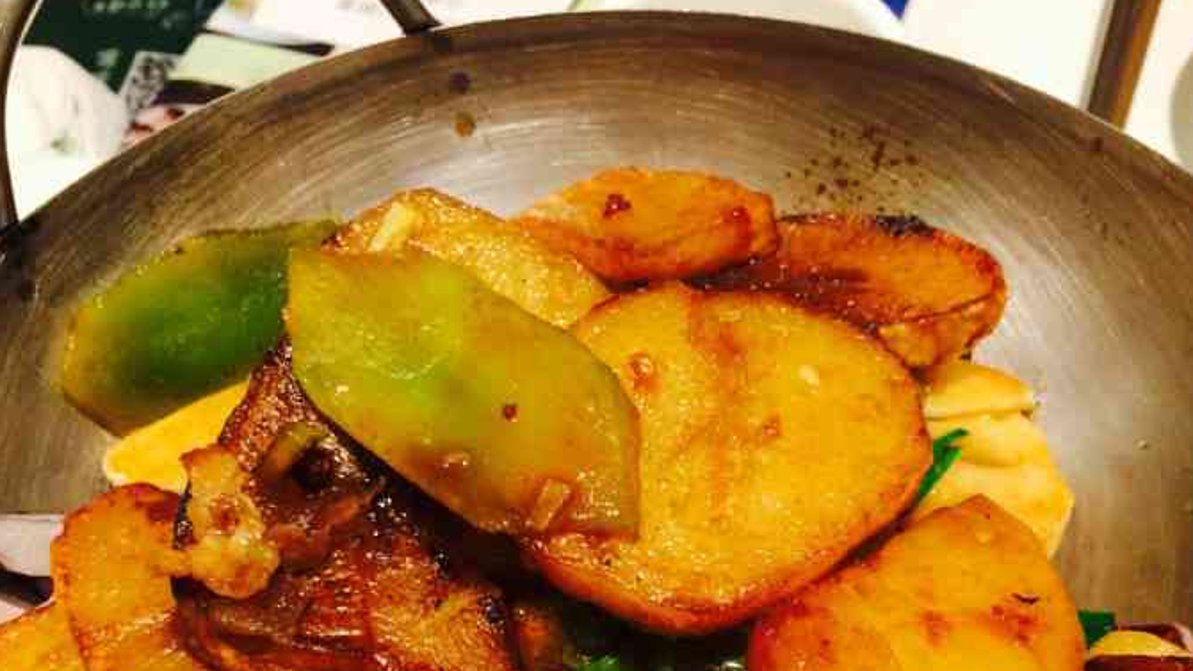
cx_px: 616
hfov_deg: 46.4
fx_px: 1392
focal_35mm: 44
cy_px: 697
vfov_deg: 25.5
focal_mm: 4.15
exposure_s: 1/33
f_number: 2.2
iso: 125
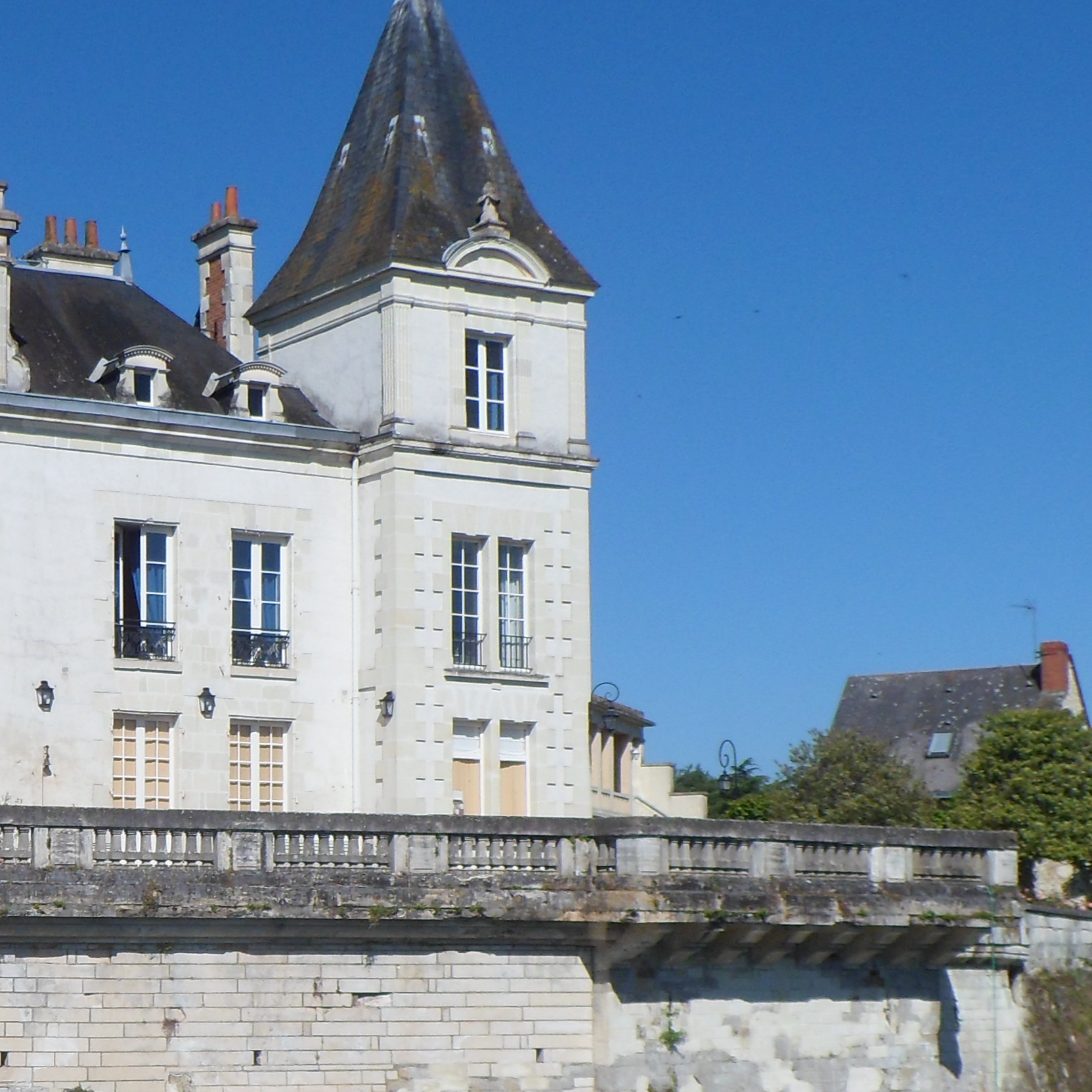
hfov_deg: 25.6
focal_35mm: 62
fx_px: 2213
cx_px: -125
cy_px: 847
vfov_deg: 27.3
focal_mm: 4.9
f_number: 9.2
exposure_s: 1/180
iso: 80
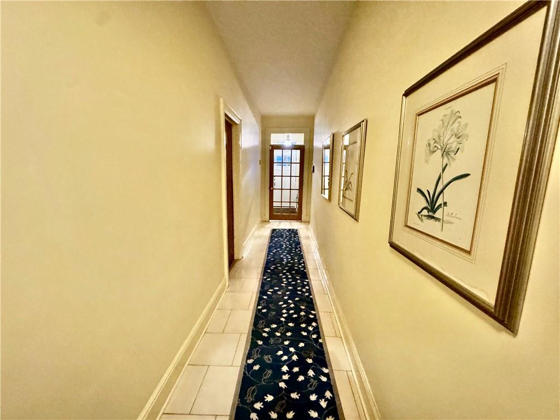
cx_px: 280
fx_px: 226
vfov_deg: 85.7
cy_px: 210
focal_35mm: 14
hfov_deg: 102.1
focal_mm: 2.22
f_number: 2.2
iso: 1250
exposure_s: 1/30
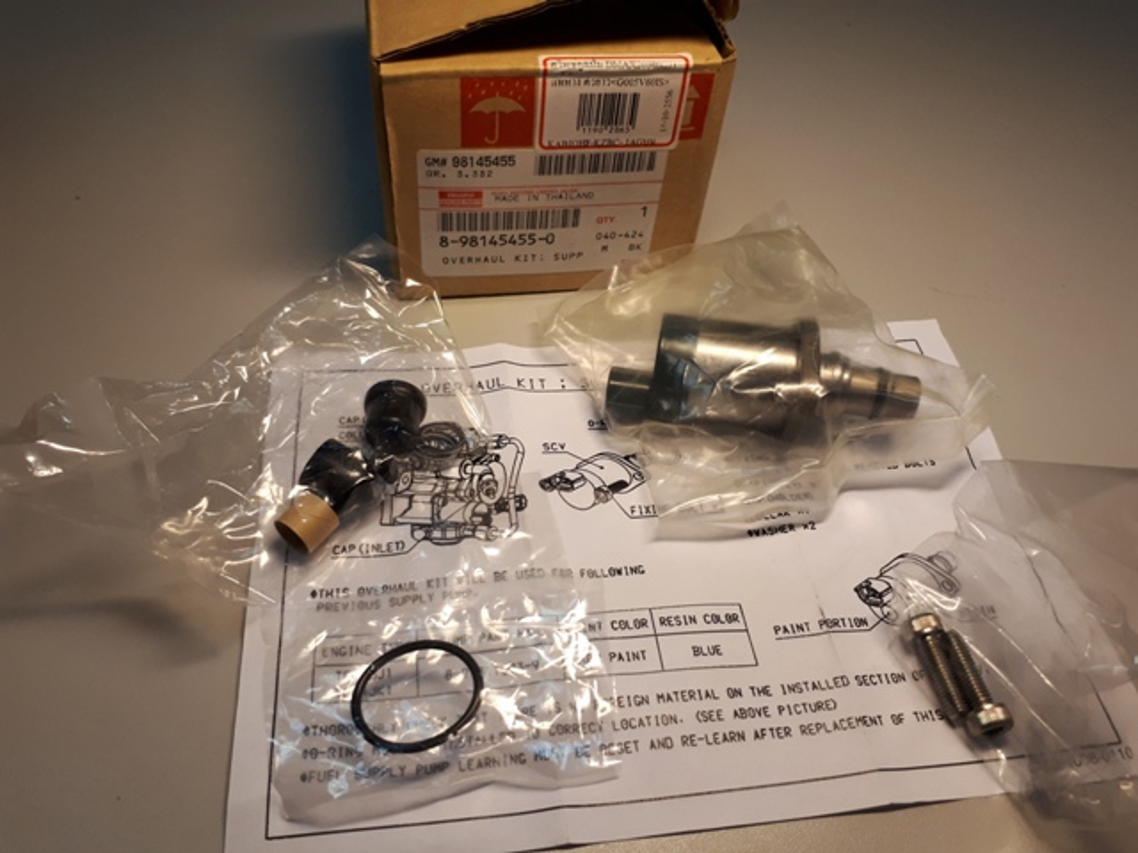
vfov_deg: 51.4
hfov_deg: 65.3
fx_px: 888
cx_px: 569
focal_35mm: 27
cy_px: 426
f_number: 1.9
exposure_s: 1/100
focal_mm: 3.6
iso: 64
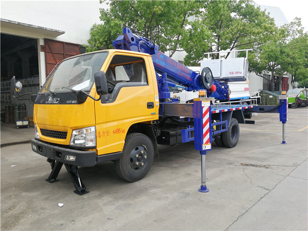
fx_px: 240
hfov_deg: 65.3
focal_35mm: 27
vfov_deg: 51.3
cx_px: 154
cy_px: 116
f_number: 2.2
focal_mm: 3.95
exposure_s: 1/214
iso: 50
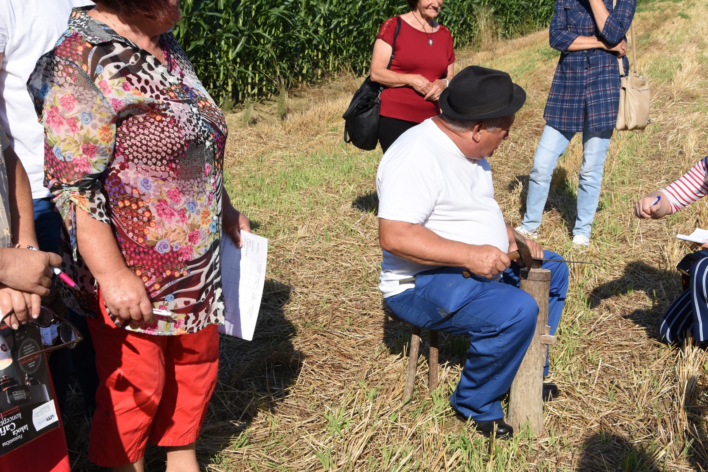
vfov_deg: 23.8
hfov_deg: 35.1
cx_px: 354
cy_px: 236
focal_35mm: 57
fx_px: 1121
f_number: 13
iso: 500
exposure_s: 1/640
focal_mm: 38
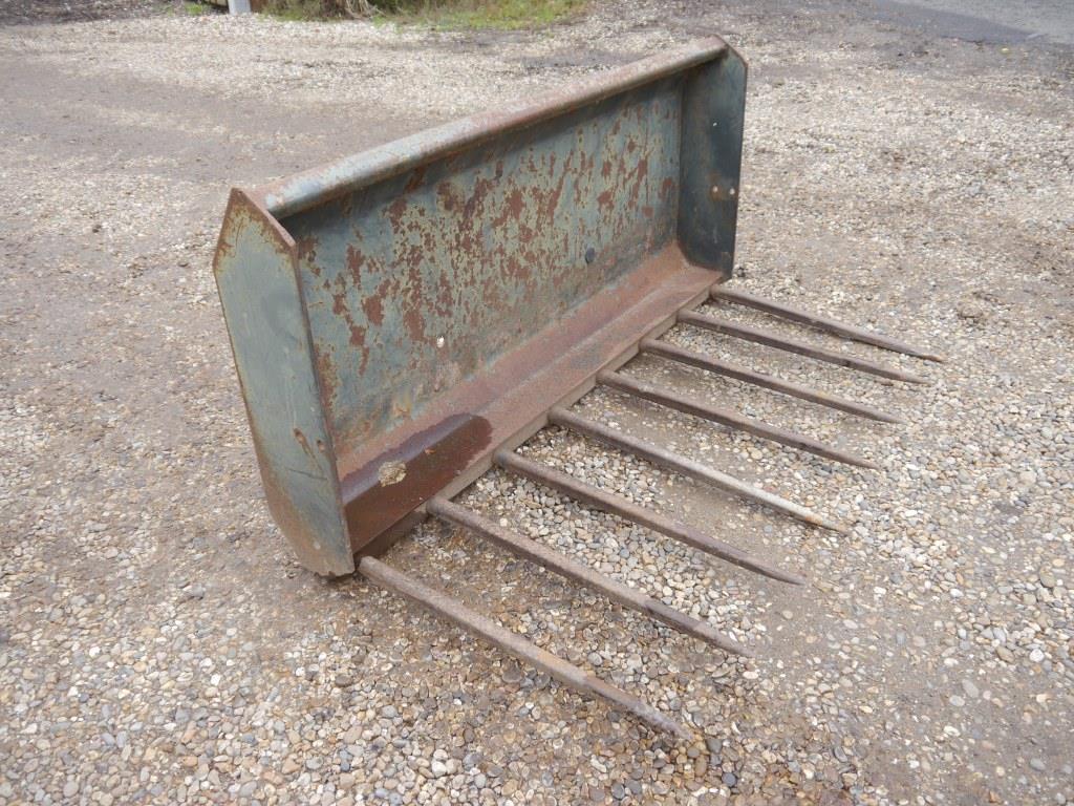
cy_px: 403
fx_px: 869
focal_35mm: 28
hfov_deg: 63.4
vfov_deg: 49.7
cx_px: 537
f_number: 4
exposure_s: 1/160
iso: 160
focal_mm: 14
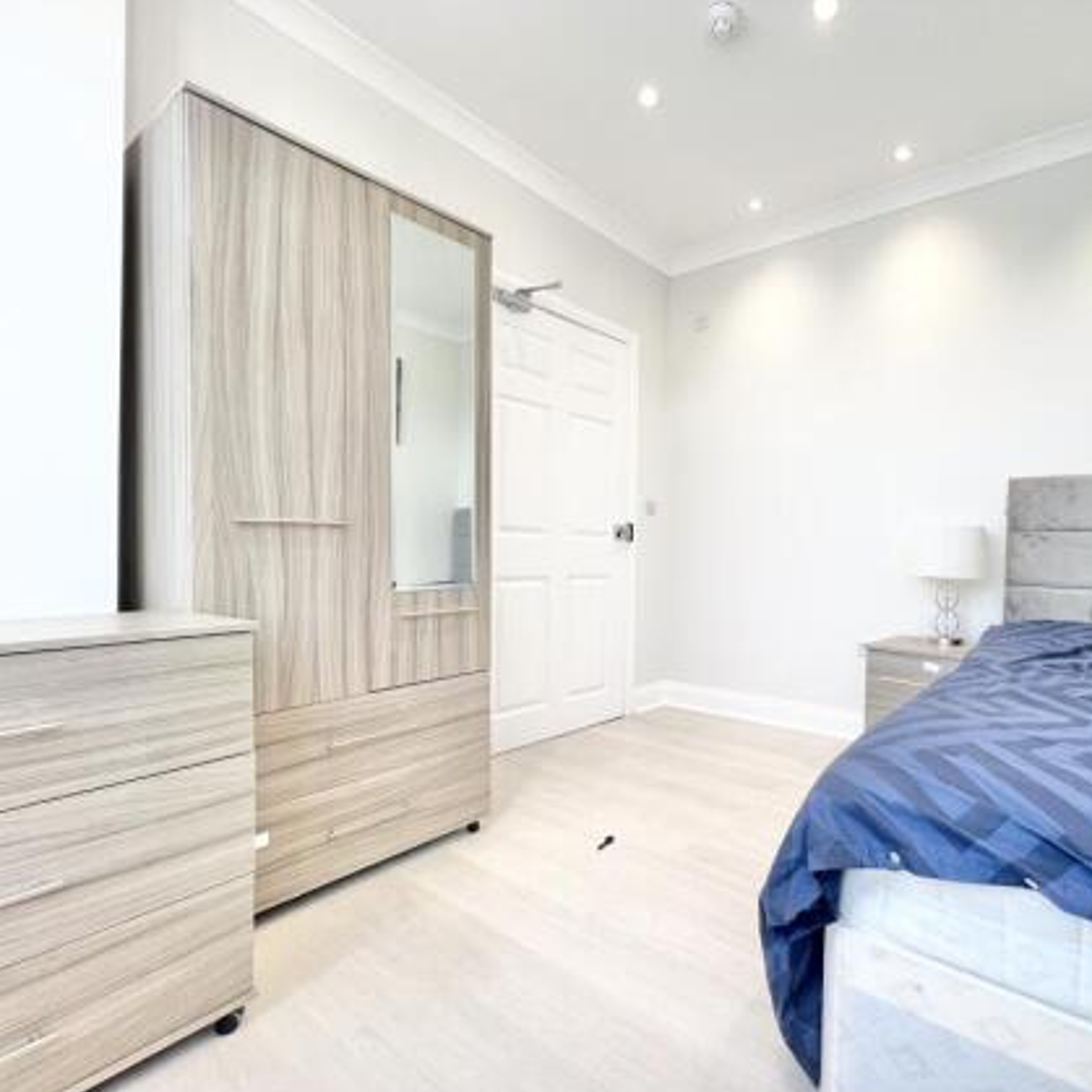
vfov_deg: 87.4
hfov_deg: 84.7
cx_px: 718
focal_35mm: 16
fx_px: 571
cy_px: 564
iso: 160
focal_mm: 1.57
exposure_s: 1/50
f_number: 1.8
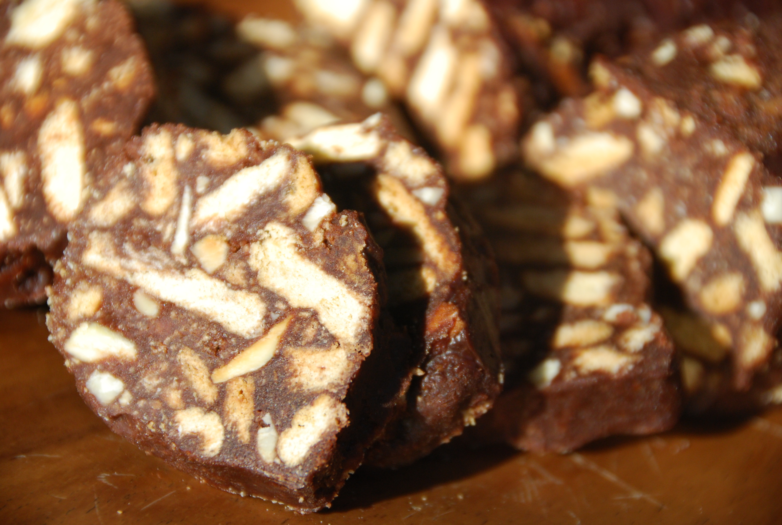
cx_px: 391
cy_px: 262
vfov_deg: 4.6
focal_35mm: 300
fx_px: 6530
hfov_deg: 6.9
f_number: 5.6
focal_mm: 200
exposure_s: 1/160
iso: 400
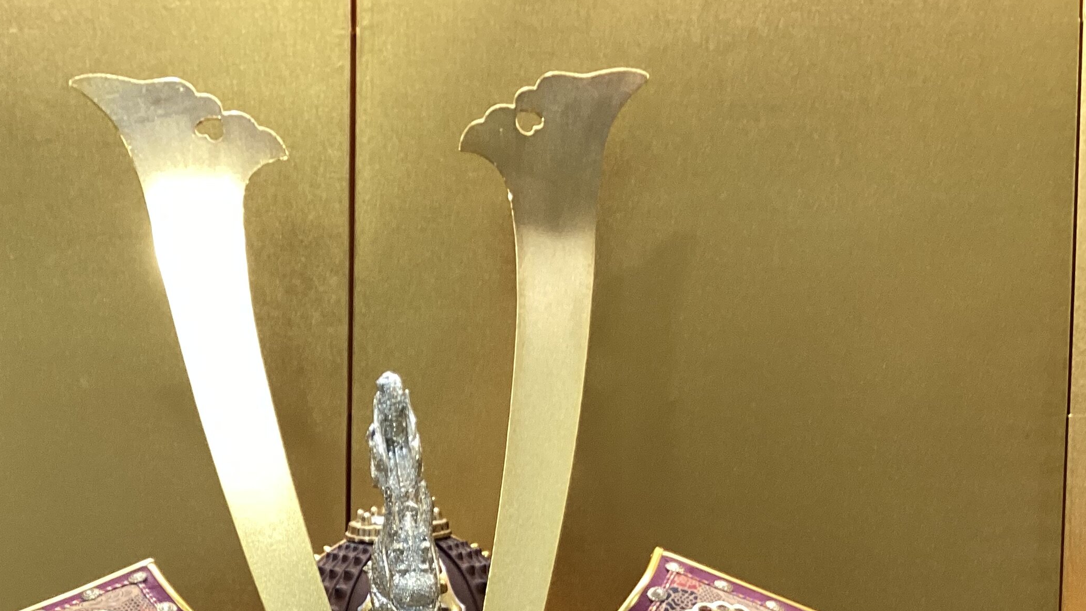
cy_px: 609
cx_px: 373
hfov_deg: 38.8
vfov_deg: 21.8
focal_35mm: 53
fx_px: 1526
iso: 100
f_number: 2.4
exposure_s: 1/50
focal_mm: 3.3
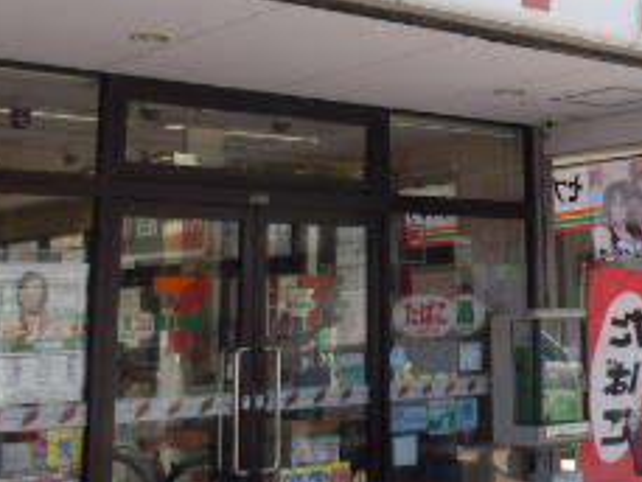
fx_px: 1243
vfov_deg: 21.4
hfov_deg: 28.3
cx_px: 516
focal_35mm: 67
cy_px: 39
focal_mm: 4.2
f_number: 3
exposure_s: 1/250
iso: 80
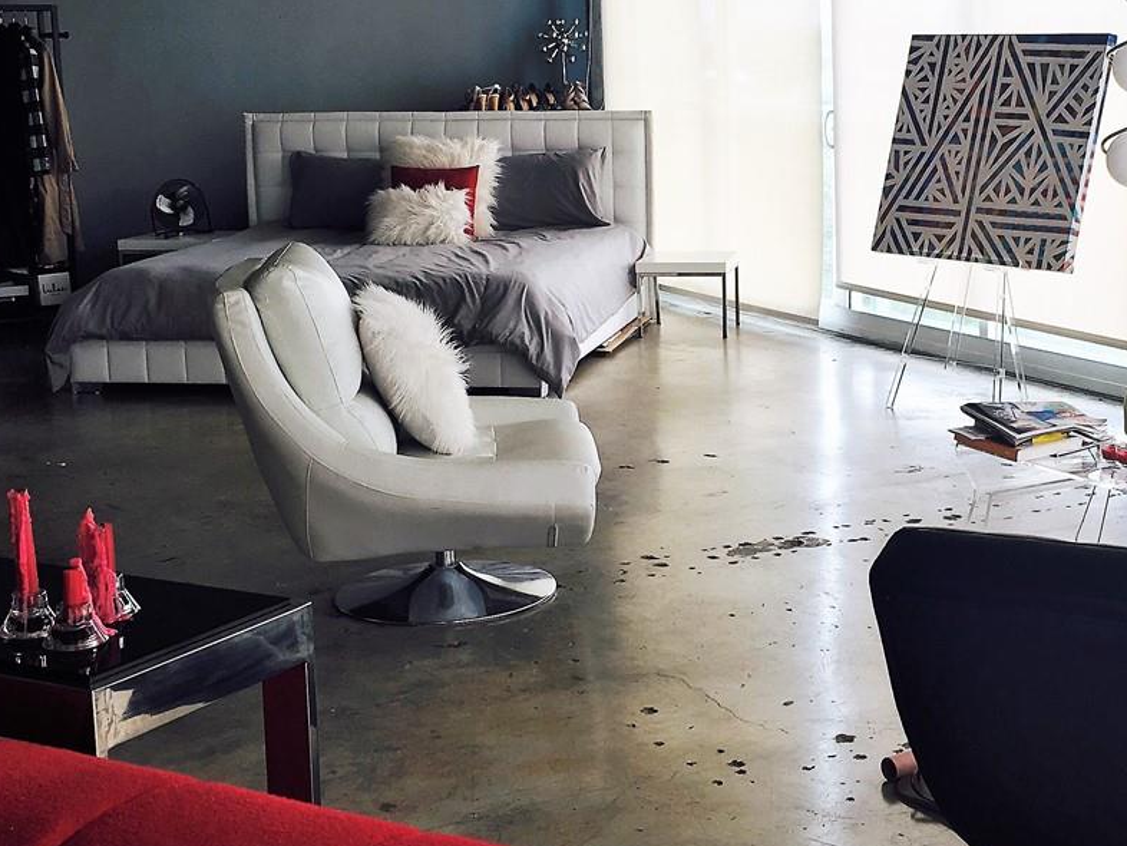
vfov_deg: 24.8
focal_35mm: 59
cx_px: 763
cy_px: 351
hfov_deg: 32.4
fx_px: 1921
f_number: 2.2
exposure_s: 1/127
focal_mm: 4.15
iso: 25
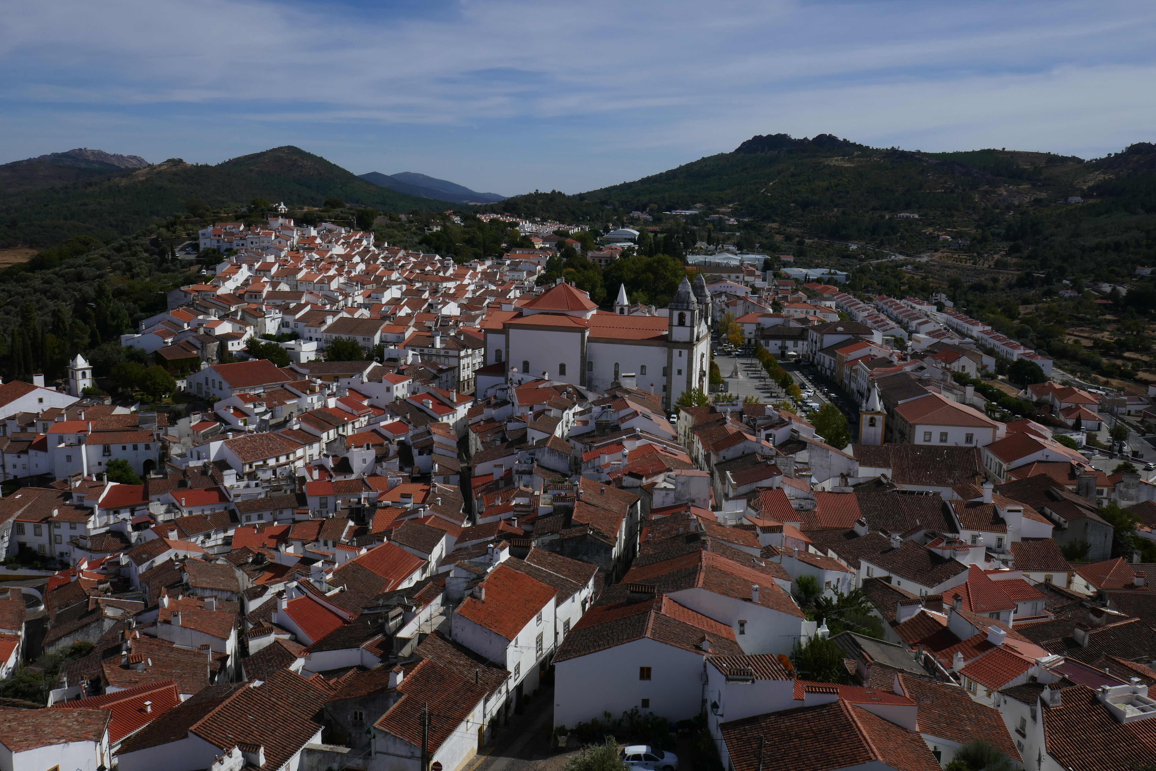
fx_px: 995
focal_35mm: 31
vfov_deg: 42.3
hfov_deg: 60.3
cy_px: 386
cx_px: 578
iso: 125
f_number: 8
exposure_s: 1/800
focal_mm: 11.3
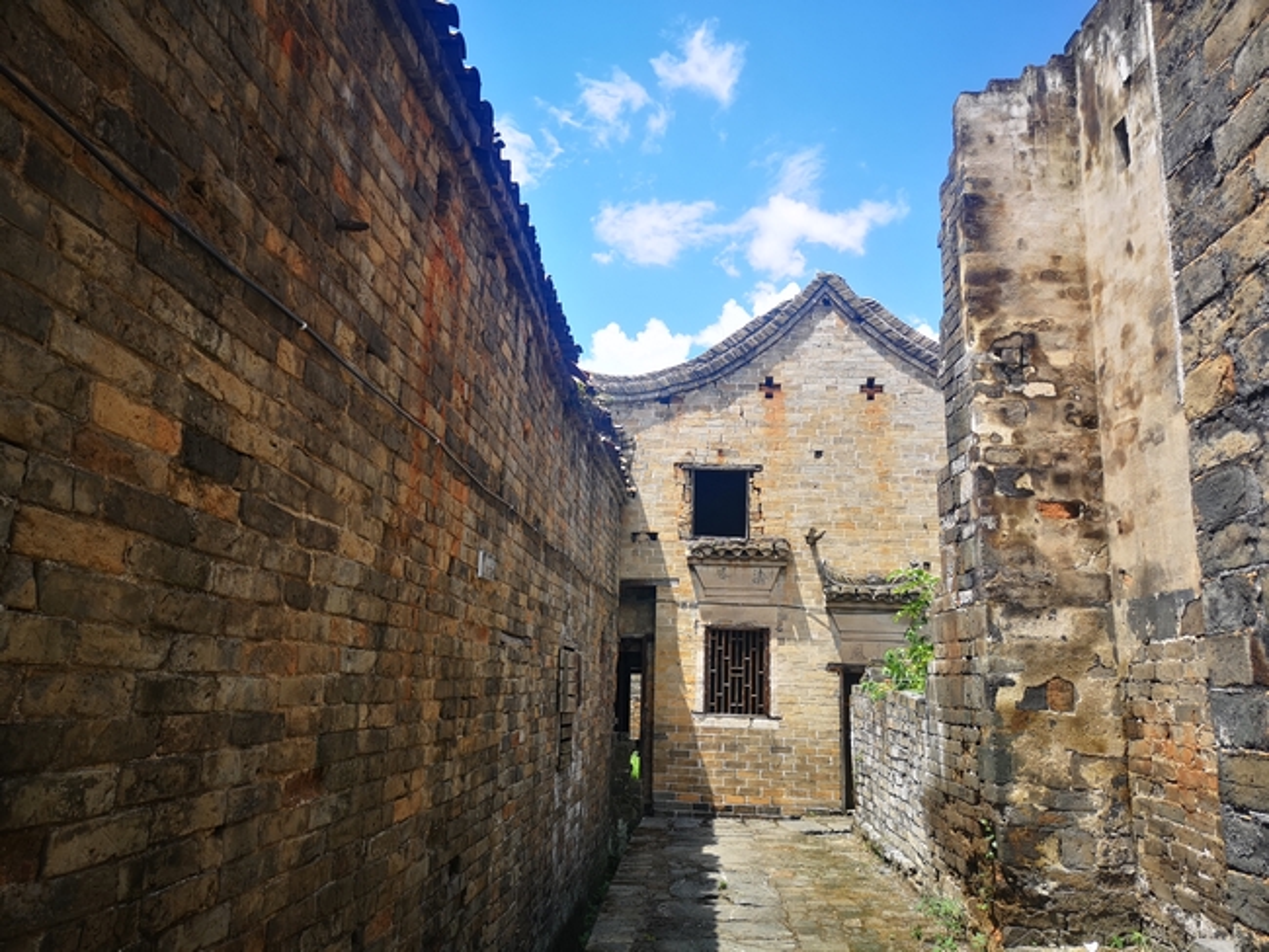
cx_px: 634
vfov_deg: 51.4
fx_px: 990
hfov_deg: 65.3
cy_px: 476
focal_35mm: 27
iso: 50
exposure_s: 1/976
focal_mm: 5.58
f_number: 1.8
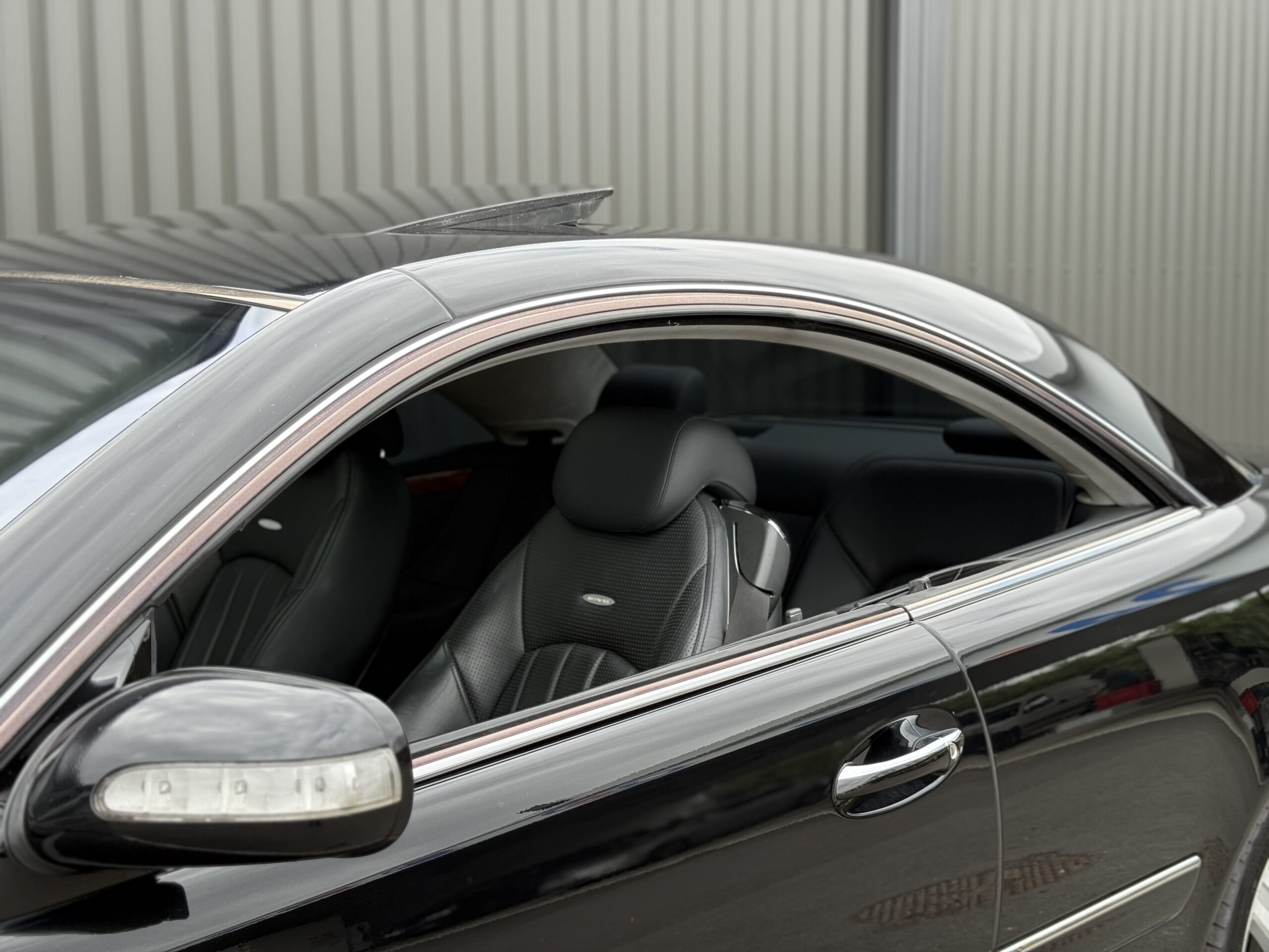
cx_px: 634
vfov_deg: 30.3
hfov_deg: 39.7
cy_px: 476
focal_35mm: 48
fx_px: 1760
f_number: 1.78
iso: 100
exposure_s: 1/657
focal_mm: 6.76
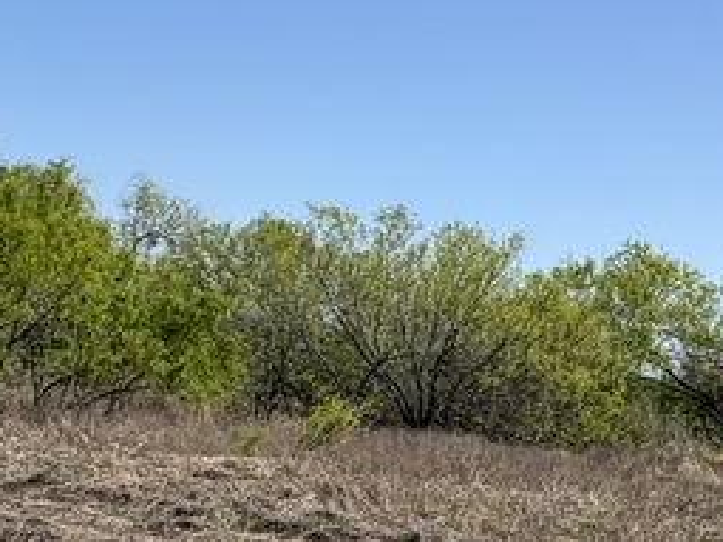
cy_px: 414
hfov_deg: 22.8
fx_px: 1649
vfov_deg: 18.5
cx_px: 853
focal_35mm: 79
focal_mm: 2.22
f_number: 2.2
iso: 20
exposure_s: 1/1189
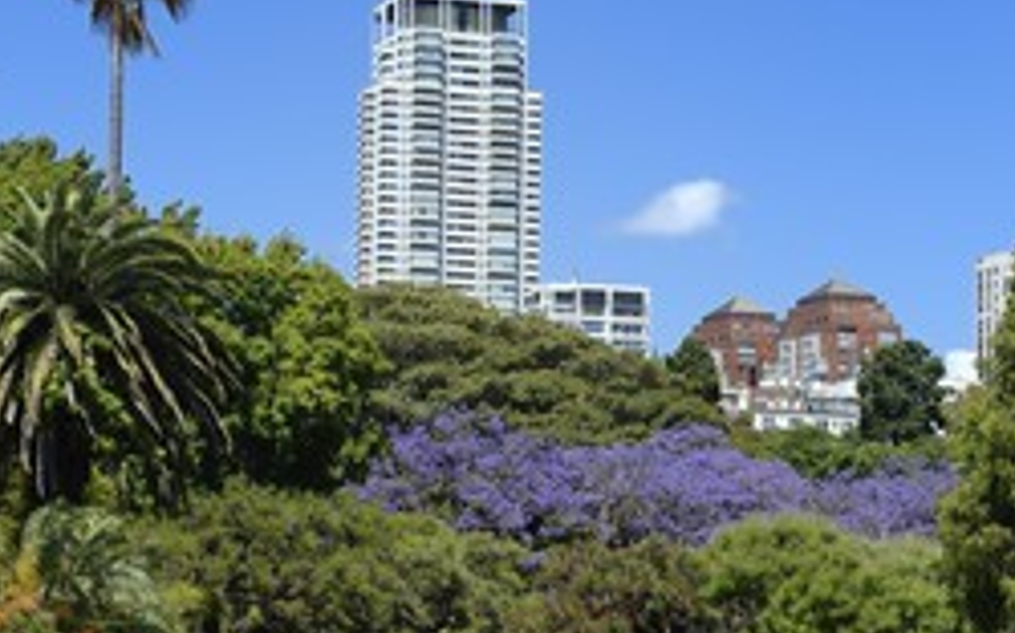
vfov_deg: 10.9
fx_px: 3318
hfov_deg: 17.4
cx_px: 479
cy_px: 268
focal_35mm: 120
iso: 400
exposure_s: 1/800
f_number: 10
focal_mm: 70
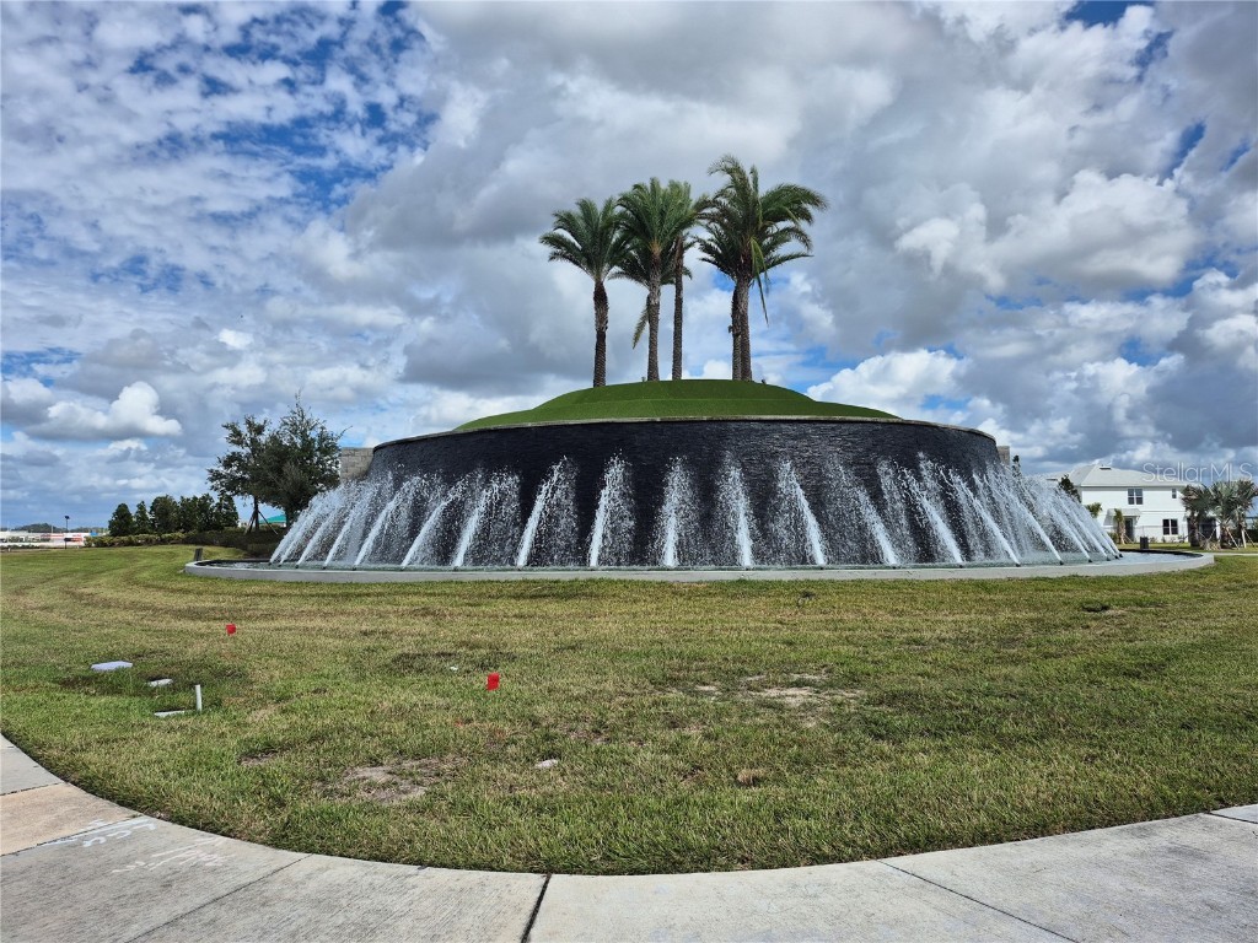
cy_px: 472
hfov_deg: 73.9
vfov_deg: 58.9
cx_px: 629
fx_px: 836
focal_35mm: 23
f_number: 1.8
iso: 25
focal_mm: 5.4
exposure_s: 1/2912
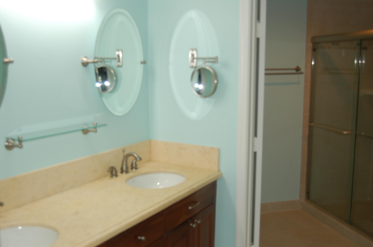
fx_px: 403
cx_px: 186
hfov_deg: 49.6
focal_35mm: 39
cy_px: 124
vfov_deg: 34.1
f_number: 4
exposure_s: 1/60
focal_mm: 26
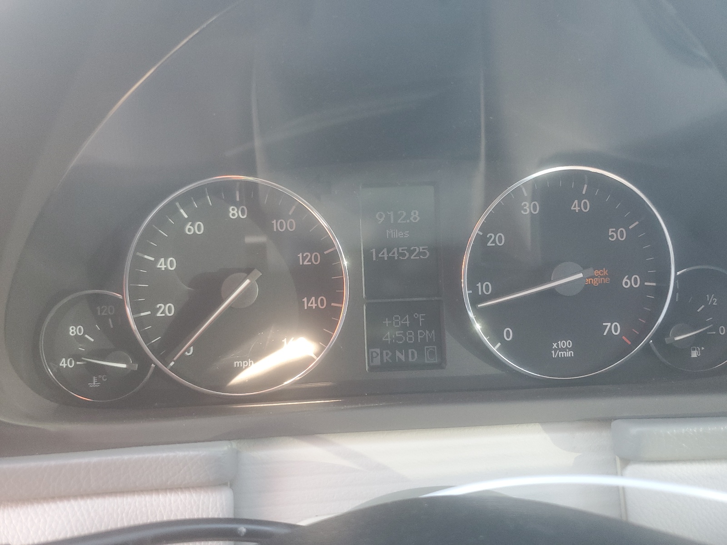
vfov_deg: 53.1
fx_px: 546
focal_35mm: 26
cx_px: 364
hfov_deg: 67.3
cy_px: 272
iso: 105
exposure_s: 1/60.2
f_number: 1.5
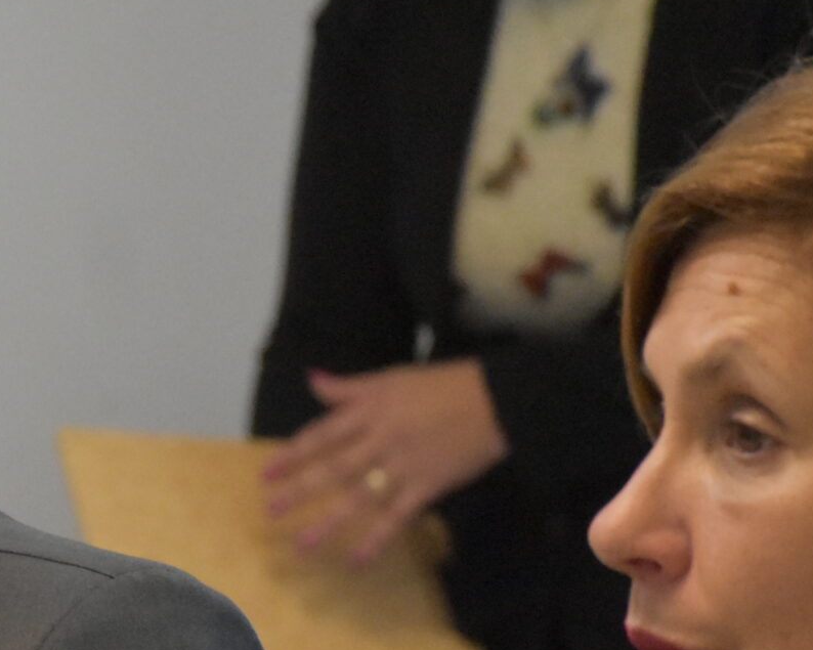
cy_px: 522
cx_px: -286
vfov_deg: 3.2
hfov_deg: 4.0
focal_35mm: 477
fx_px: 11464
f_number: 5.6
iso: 4500
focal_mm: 105
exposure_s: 1/250
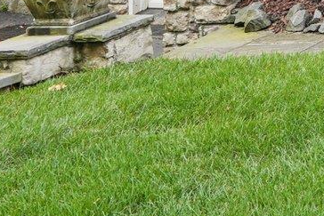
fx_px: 836
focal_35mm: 93
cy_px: -274
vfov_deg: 12.2
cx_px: 842
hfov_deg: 13.4
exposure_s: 1/80
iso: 100
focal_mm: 16.5
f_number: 8
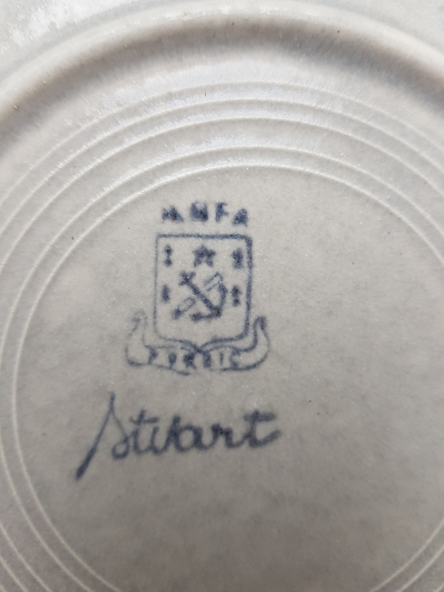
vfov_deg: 67.3
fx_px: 445
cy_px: 296
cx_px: 222
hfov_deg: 53.1
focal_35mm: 26
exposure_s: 1/100
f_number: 1.7
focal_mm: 4.2
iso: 50
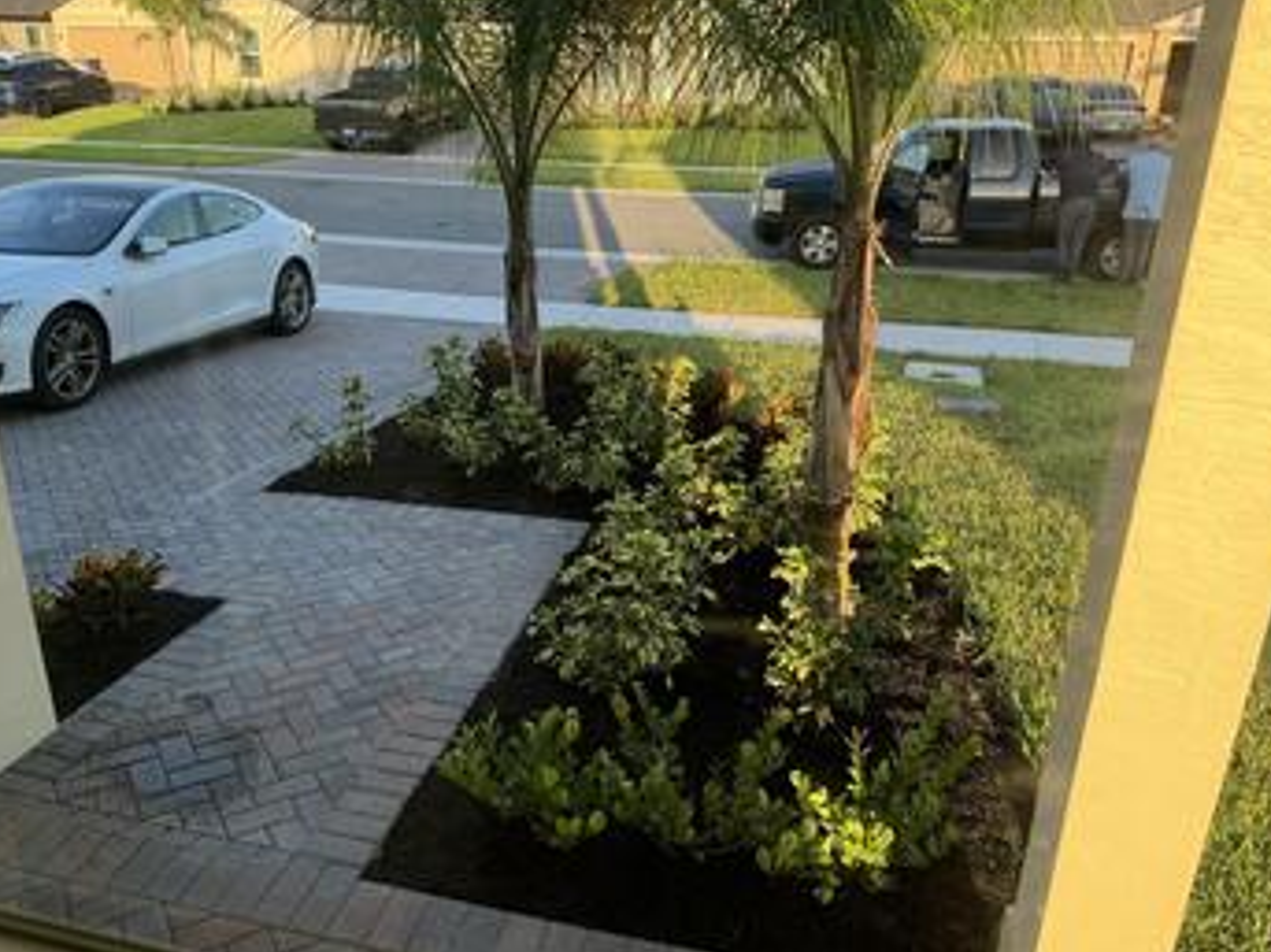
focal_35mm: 28
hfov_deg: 63.4
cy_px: 448
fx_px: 1028
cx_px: 585
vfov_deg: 49.7
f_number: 1.78
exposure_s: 1/402
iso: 80
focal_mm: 6.76
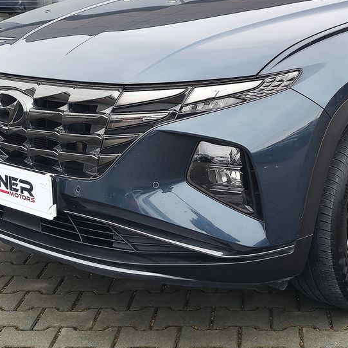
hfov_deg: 36.5
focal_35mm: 45
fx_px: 512
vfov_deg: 37.0
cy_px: 107
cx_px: 268
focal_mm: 7.01
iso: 177
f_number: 1.69
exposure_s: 1/100
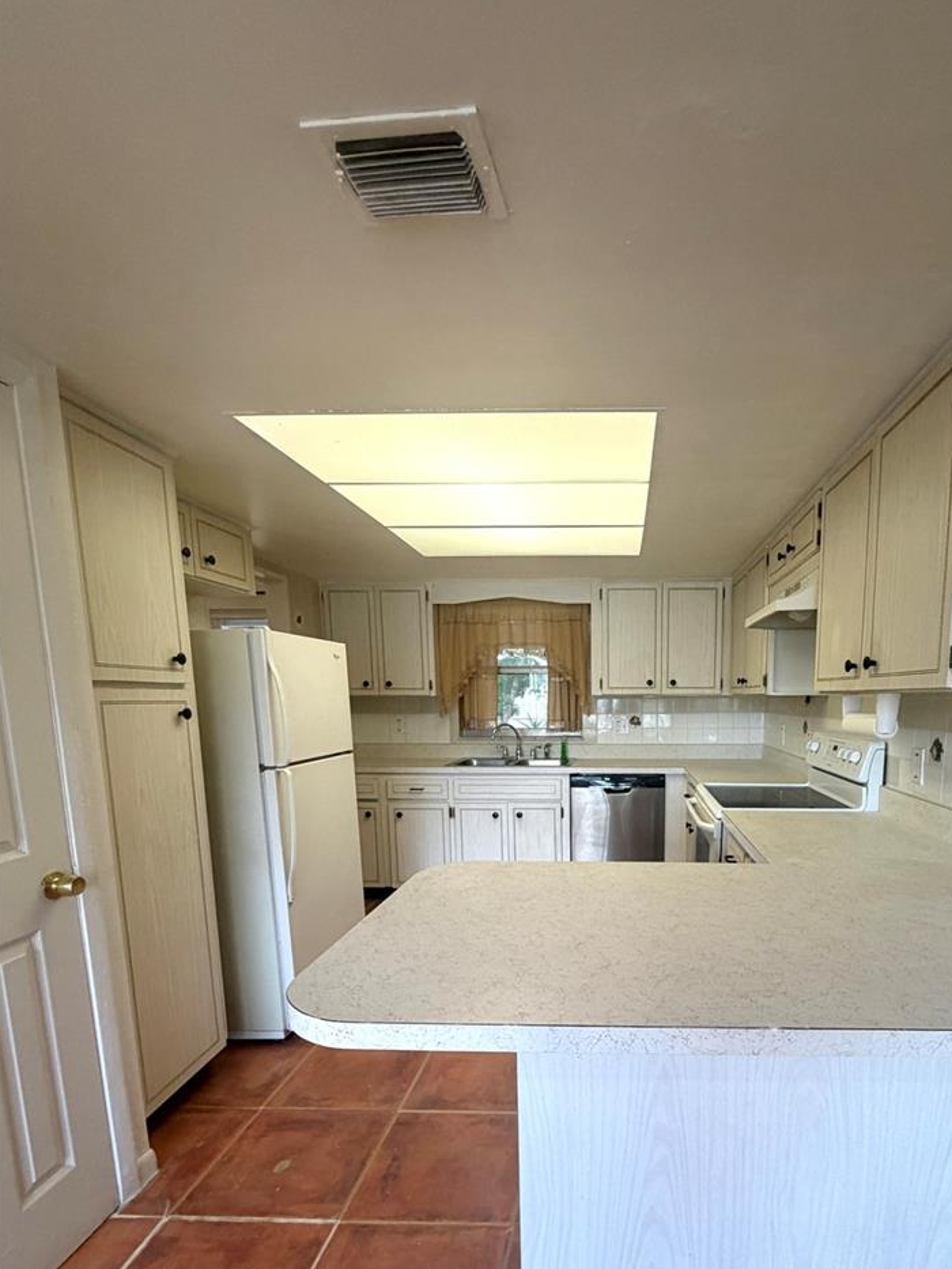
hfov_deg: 70.3
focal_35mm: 18
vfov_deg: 85.9
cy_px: 800
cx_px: 604
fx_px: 660
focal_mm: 2.22
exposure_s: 1/120
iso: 160
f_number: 2.2
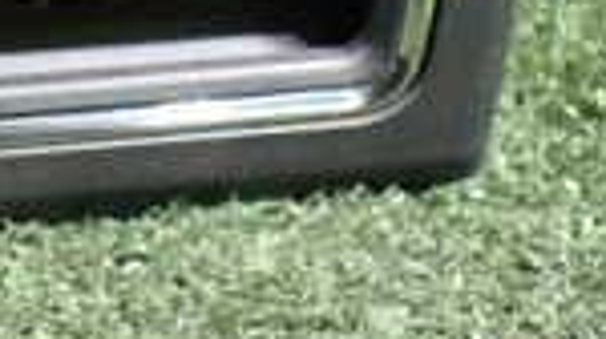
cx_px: -291
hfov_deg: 15.2
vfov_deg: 9.0
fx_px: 2103
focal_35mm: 131
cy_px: -182
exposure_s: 1/30
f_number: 2.3
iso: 1600
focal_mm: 5.4
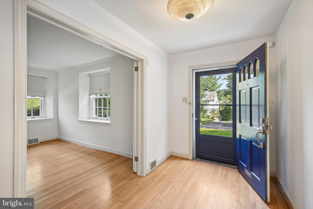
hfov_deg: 96.7
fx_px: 139
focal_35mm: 16
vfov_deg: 73.7
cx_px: 156
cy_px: 104
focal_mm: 16
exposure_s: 1/100
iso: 800
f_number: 8
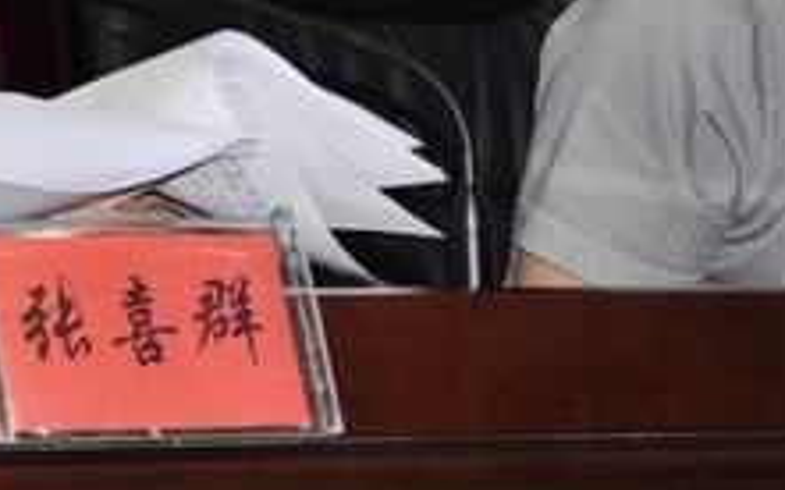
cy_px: -172
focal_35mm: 281
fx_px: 6010
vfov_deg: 4.6
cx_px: -391
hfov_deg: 7.3
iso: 400
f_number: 5
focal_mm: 58
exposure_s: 1/60
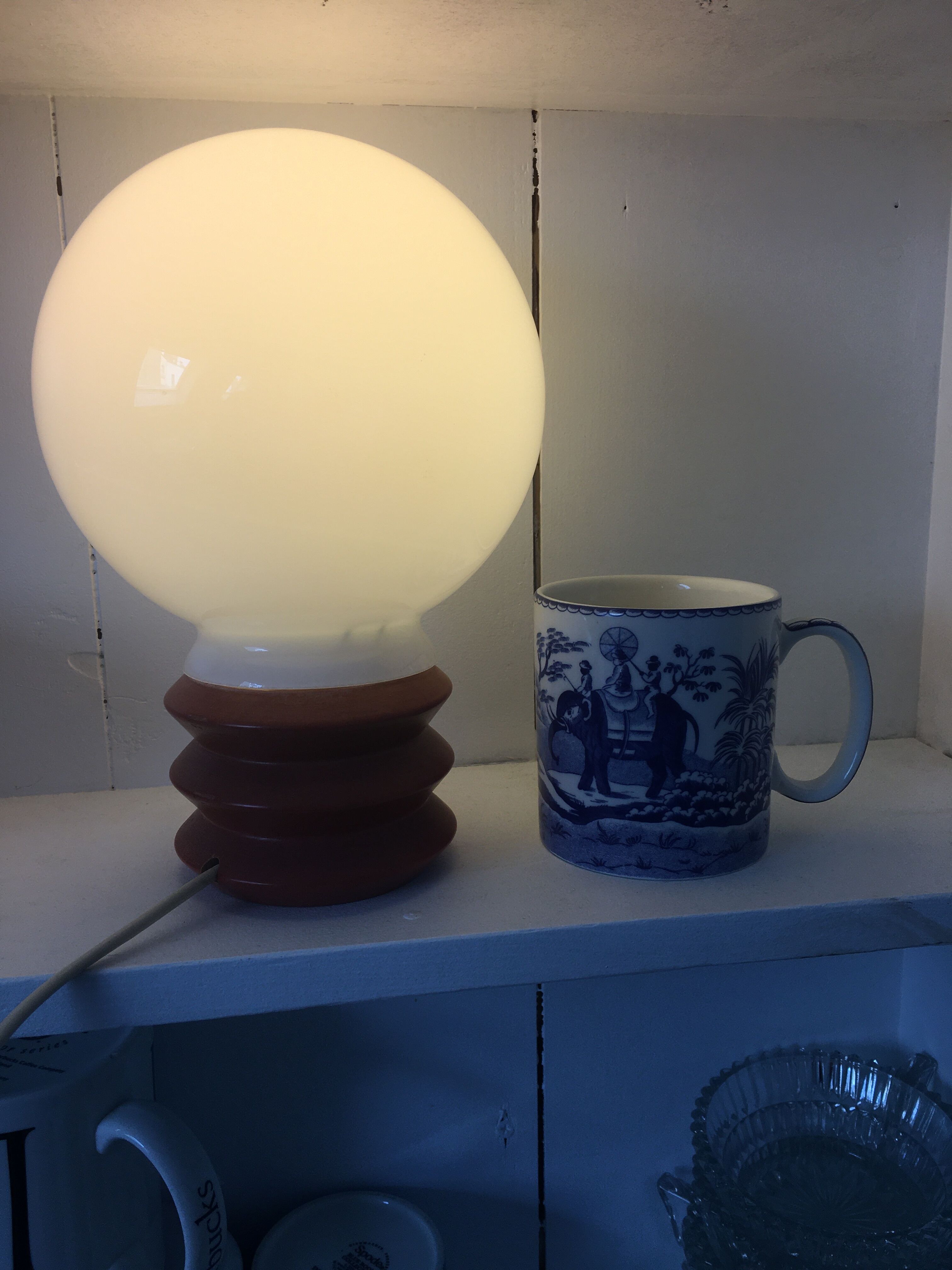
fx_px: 1063
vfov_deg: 61.7
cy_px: 635
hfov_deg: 48.2
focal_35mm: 29
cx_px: 476
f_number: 2.2
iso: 25
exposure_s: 1/108
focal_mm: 4.15
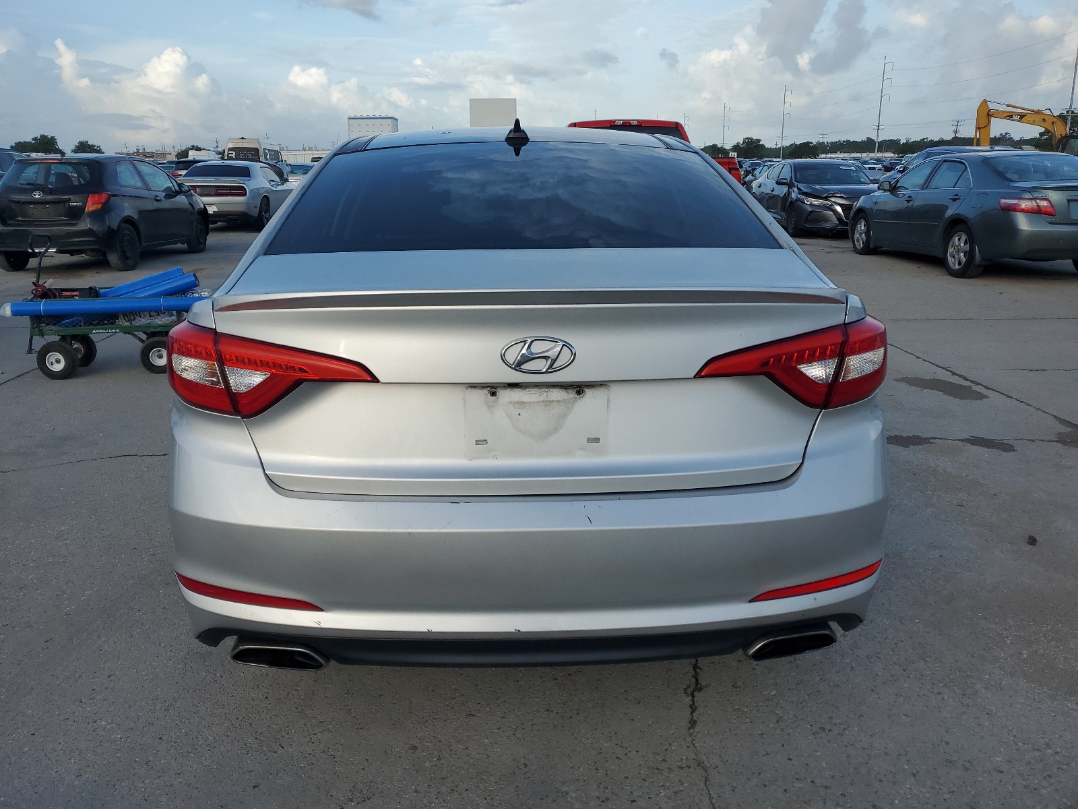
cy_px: 404
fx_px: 810
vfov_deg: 53.1
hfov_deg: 67.3
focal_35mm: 26
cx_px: 539
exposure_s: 1/1250
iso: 50
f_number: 1.5
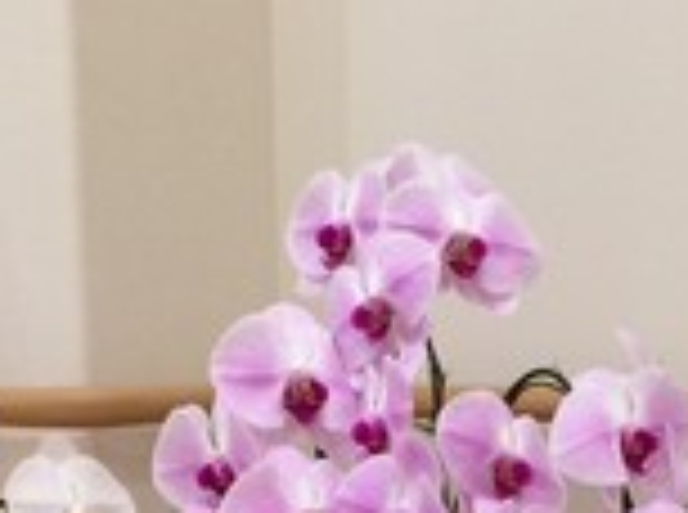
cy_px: 738
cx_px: 542
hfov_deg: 18.1
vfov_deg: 13.0
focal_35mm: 108
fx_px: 2141
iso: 40
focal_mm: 4.12
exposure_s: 1/30
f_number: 2.2
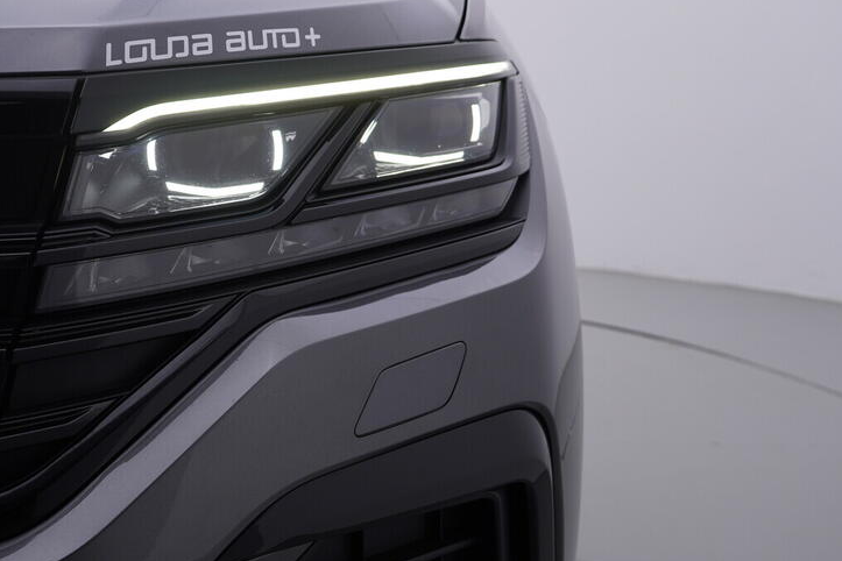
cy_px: 264
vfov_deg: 26.5
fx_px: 1193
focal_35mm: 51
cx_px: 259
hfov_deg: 38.3
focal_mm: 24
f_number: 4.5
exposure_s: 1/100
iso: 125
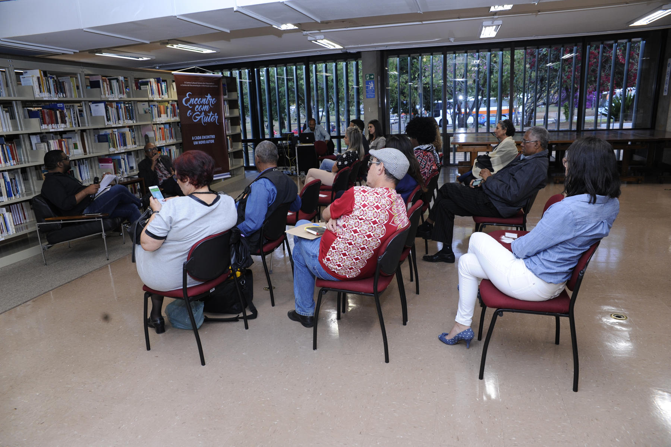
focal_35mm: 24
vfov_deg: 53.1
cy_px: 224
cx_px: 336
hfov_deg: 73.8
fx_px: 447
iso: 800
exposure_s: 1/80
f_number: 5.6
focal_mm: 24
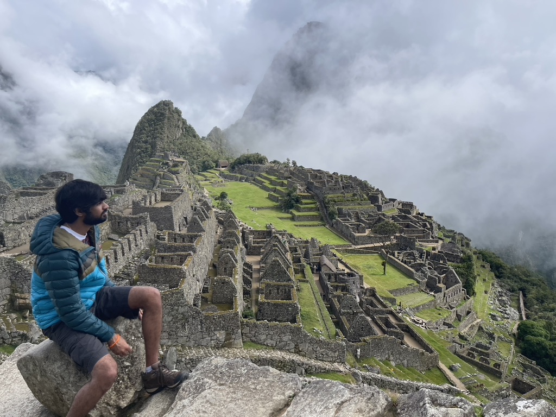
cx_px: 278
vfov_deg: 53.1
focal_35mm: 26
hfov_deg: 67.3
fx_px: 418
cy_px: 208
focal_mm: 5.1
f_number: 1.6
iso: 50
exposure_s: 1/5618
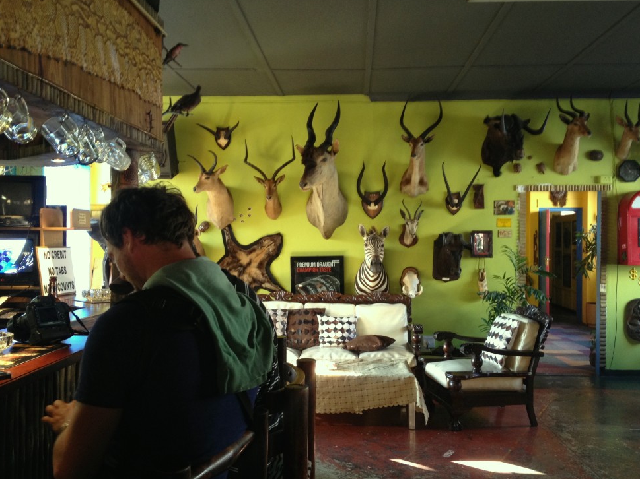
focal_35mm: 37
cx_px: 320
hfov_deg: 50.2
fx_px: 684
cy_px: 244
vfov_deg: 38.6
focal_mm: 4.28
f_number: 2.4
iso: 125
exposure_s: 1/20
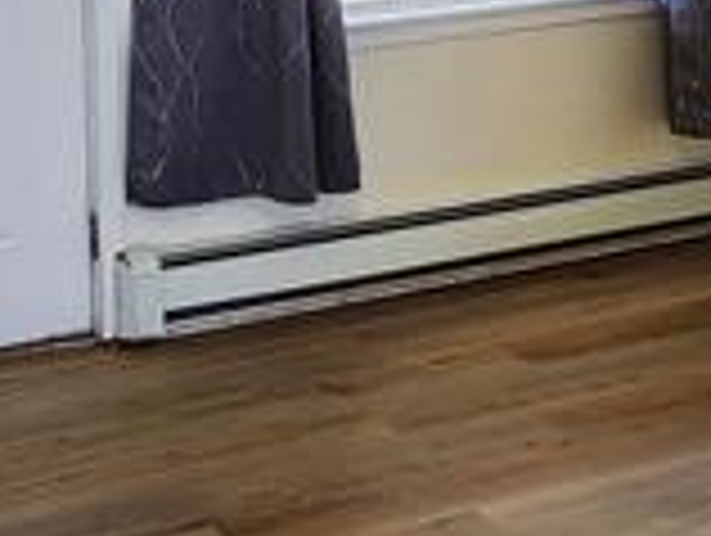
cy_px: -423
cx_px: 238
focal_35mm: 84
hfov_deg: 23.2
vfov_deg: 15.3
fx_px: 1728
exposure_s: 1/60
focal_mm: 2.2
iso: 125
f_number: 2.2
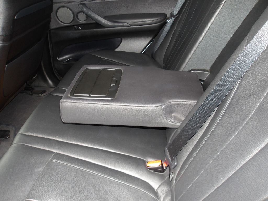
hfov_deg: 65.3
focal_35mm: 27
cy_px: 100
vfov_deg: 51.4
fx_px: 209
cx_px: 134
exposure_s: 1/15
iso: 200
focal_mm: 4.9
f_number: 3
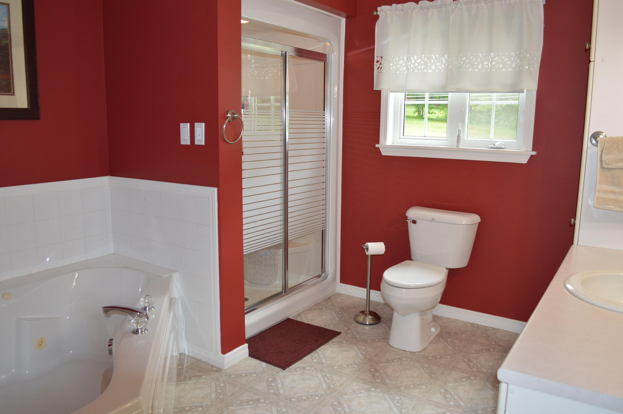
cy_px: 207
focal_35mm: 27
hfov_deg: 67.4
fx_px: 467
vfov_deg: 47.8
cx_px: 312
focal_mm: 18
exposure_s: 1/80
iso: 400
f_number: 4
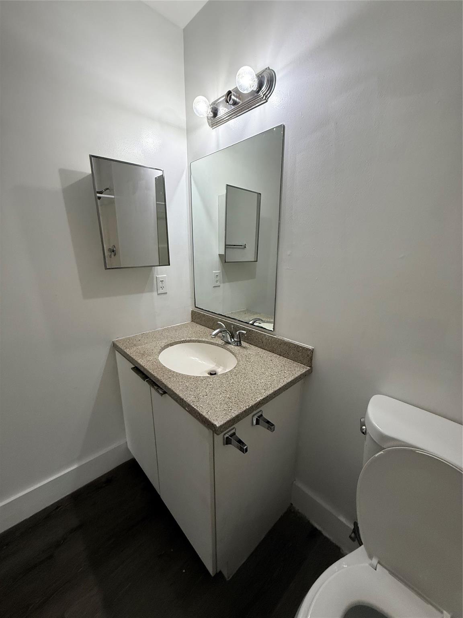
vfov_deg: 102.1
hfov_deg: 85.7
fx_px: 250
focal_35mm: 14
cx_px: 232
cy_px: 309
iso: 320
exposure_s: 1/120
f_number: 2.2
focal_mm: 2.22
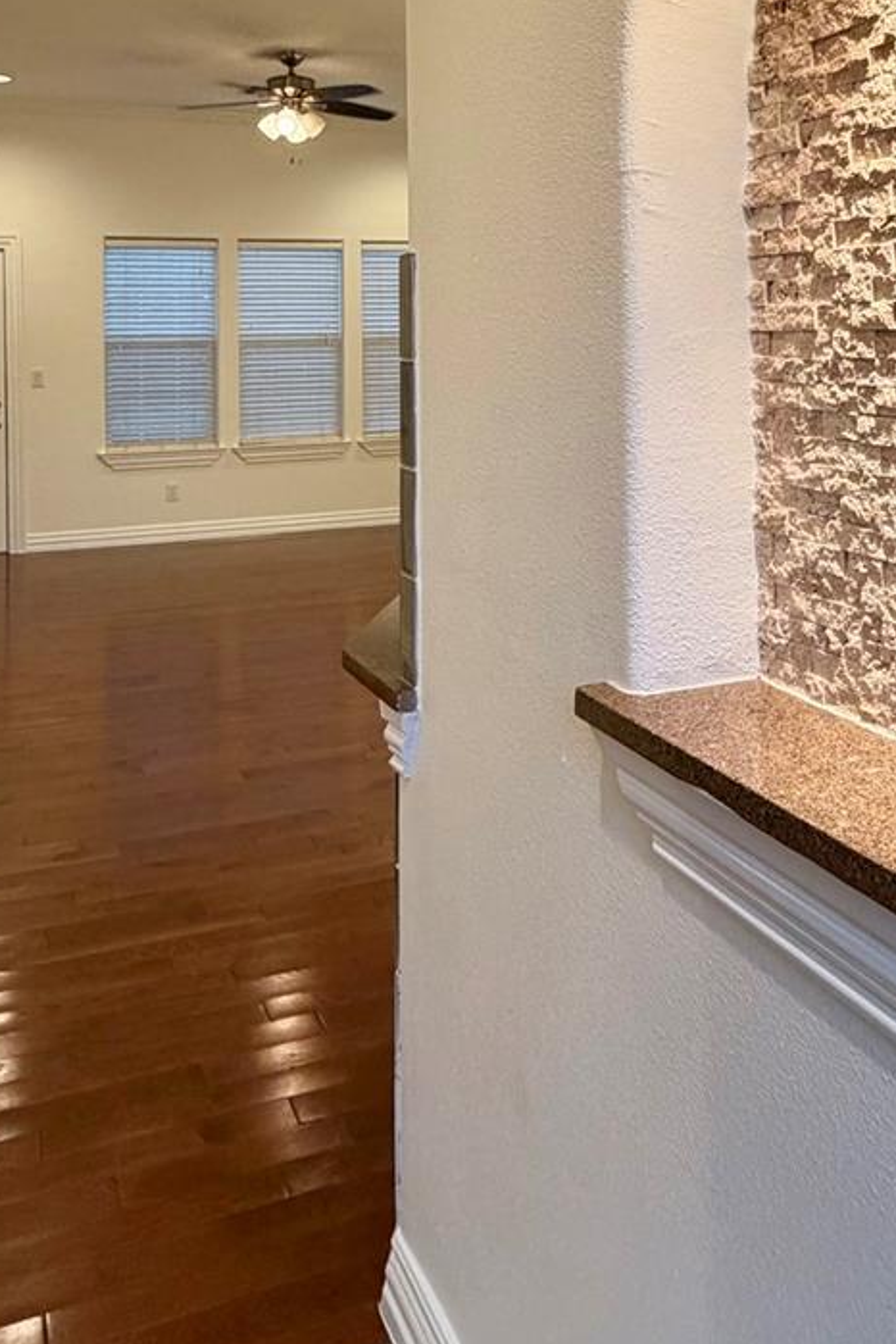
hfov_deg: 41.1
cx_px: 435
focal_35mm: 32
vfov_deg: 55.5
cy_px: 315
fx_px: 1195
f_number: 2.2
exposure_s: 1/60
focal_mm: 2.22
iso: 200
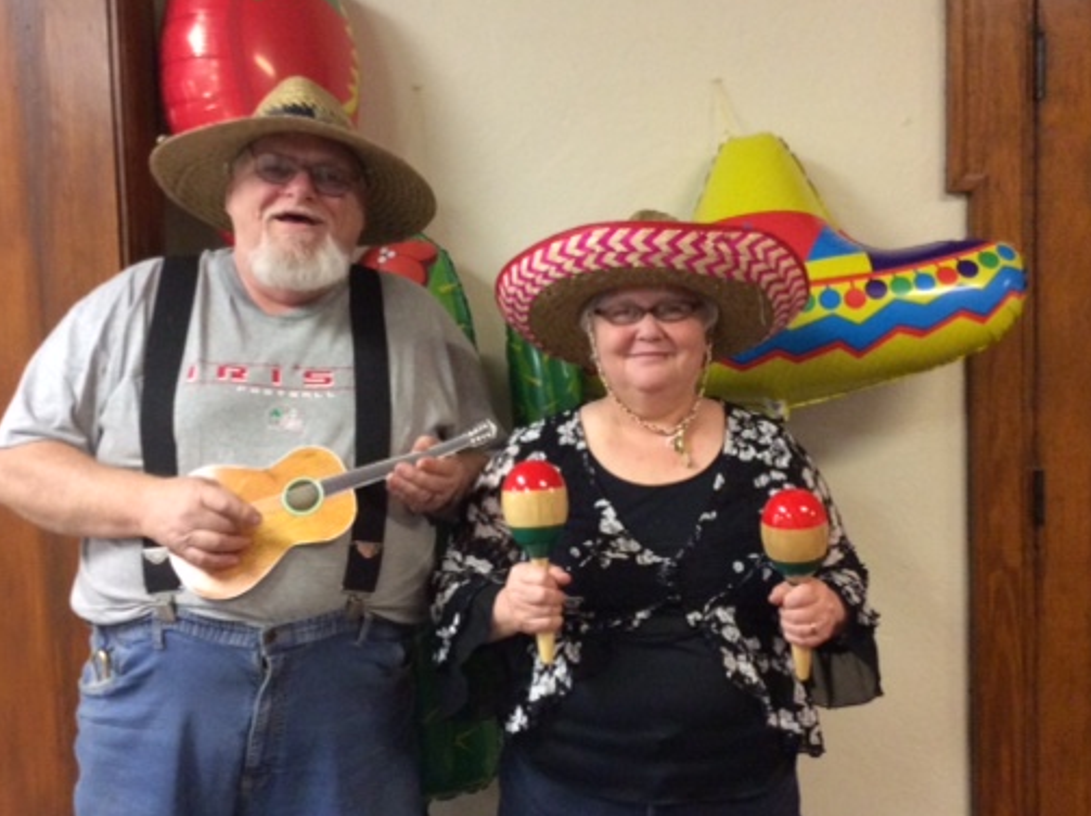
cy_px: 397
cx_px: 549
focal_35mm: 42
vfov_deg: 34.3
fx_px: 1322
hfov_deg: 44.8
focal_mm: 3.3
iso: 250
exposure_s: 1/24
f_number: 2.4
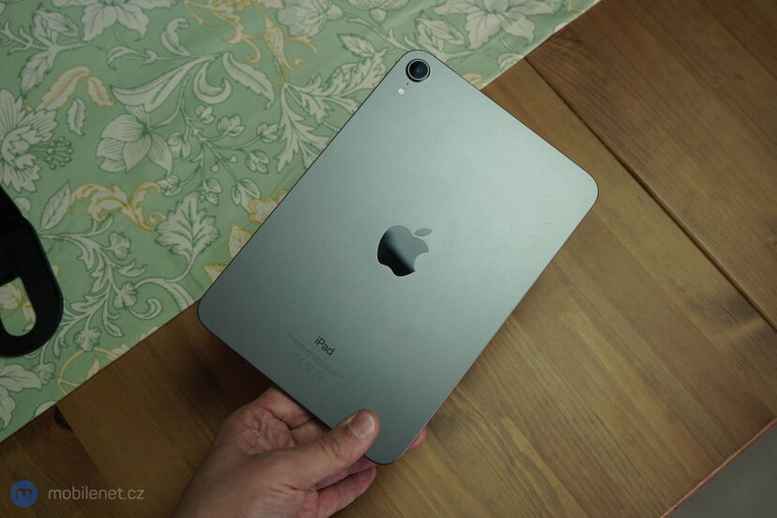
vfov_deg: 34.2
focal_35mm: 39
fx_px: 842
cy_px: 259
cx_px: 388
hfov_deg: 49.6
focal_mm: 39
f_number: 6.3
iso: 500
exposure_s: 1/160
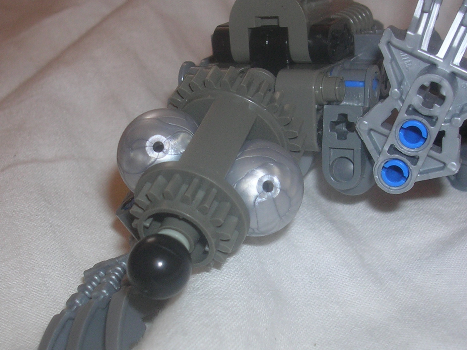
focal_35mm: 72
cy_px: 194
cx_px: 258
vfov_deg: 20.4
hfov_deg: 27.0
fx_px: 971
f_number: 3.1
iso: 50
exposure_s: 1/60.1
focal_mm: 7.5
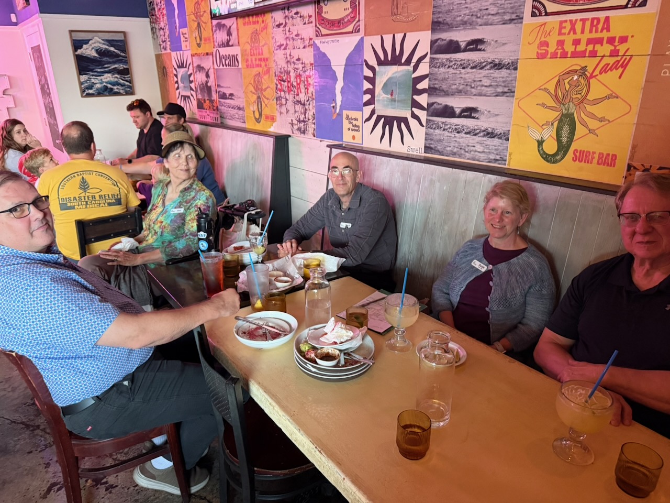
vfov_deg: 56.8
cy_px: 252
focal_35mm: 24
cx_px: 335
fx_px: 465
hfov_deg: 71.6
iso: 640
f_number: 1.78
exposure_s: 1/40
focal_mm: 6.76
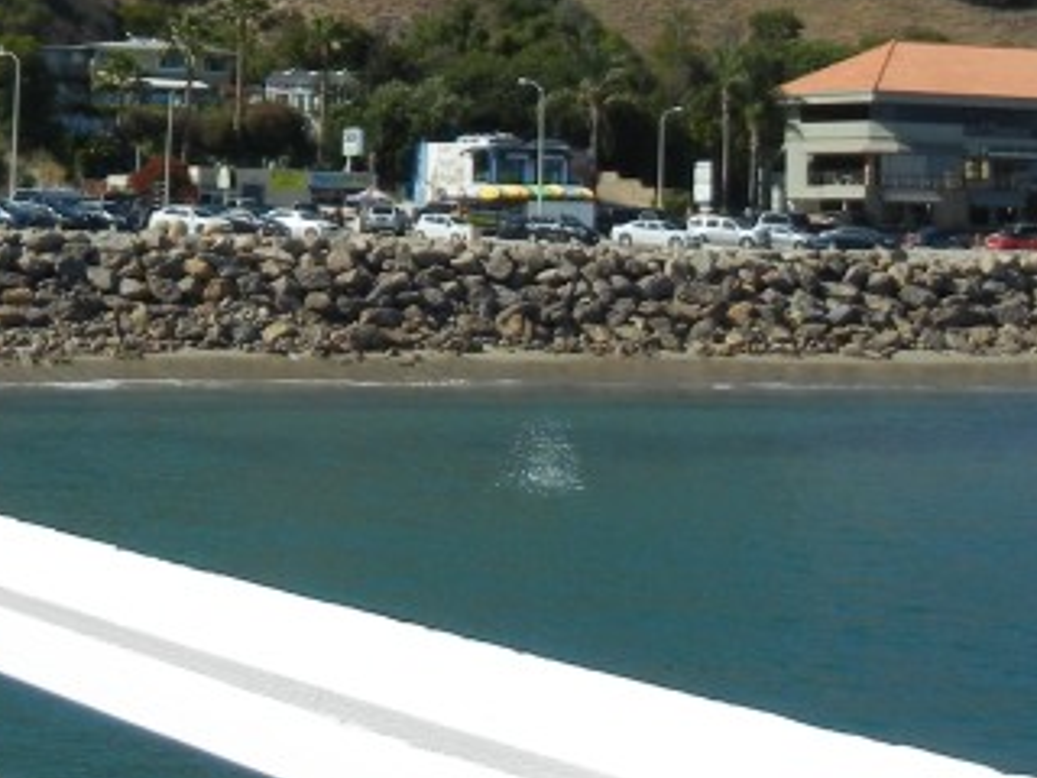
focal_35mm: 96
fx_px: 2876
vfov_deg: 15.0
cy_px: -104
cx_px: 262
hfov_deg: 20.3
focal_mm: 5.4
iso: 160
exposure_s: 1/527
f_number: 7
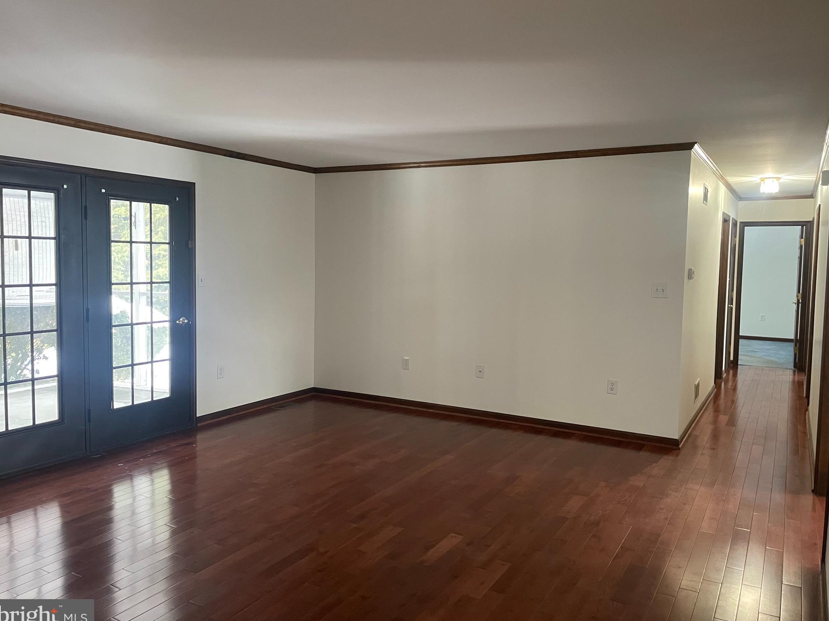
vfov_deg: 51.4
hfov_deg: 65.3
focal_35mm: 27
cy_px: 311
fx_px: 647
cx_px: 420
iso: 500
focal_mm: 4.2
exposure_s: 1/60
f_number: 1.6
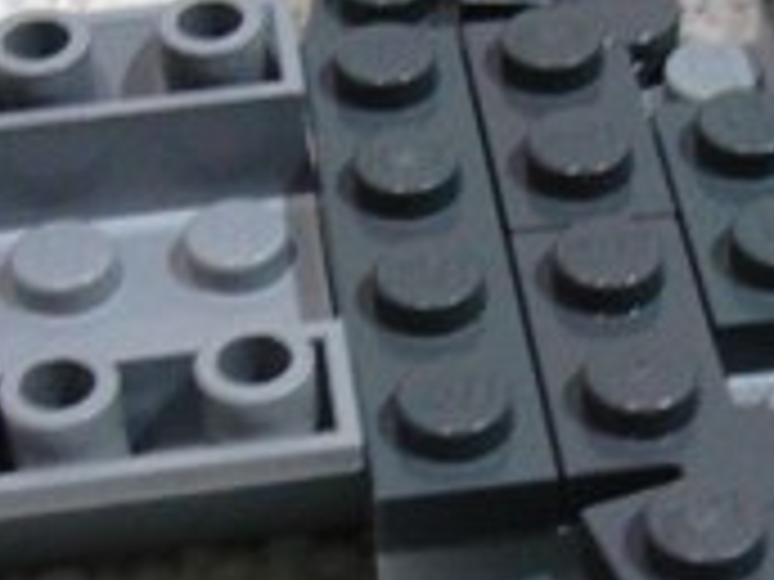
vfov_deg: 11.4
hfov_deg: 15.0
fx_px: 2907
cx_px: 666
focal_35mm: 130
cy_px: 229
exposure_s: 1/8
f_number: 2.8
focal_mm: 5.8
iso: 200
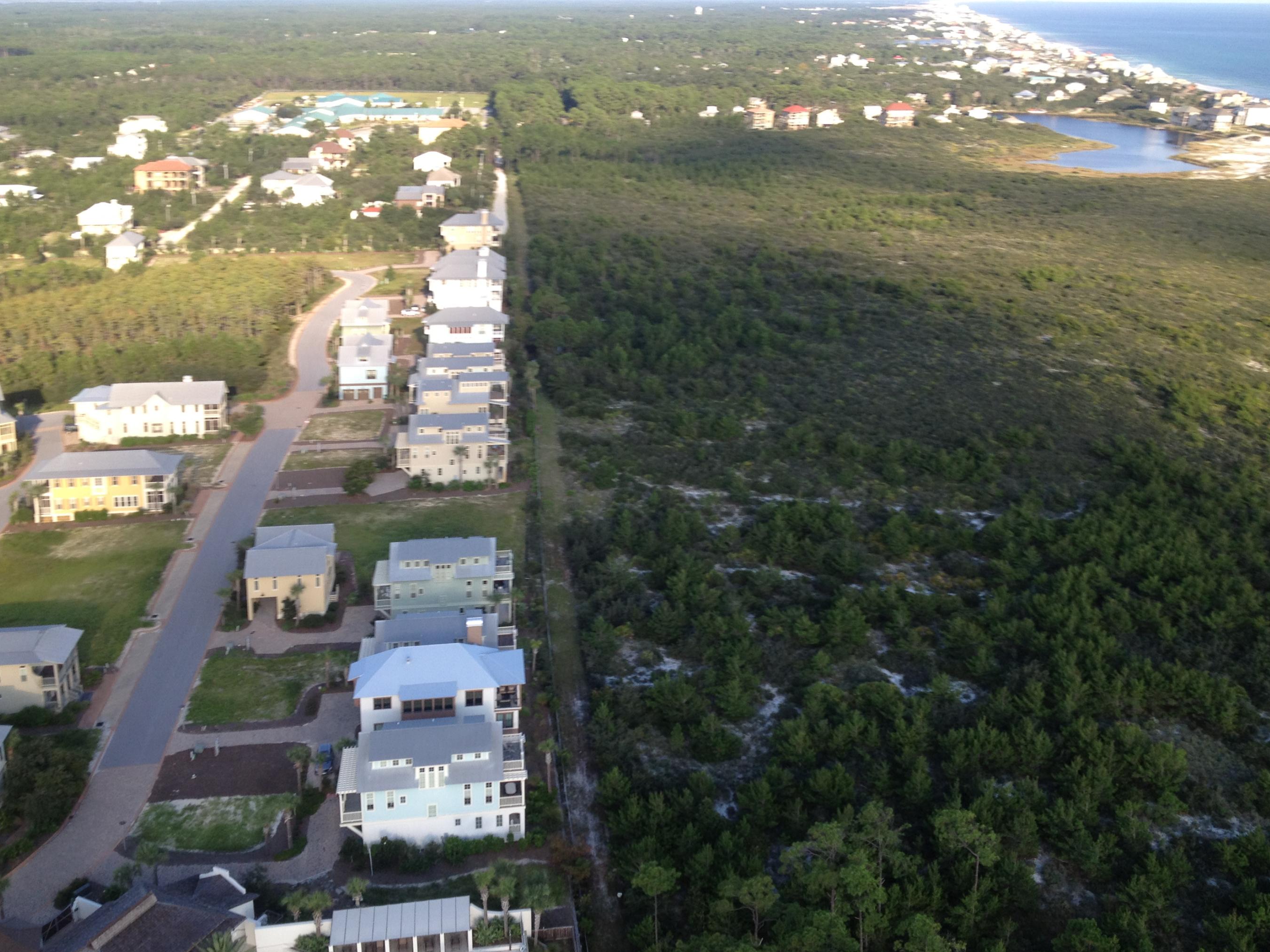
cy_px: 515
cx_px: 639
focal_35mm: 39
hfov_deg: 47.9
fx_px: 1431
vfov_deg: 36.8
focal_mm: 4.28
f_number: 2.4
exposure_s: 1/511
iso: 64
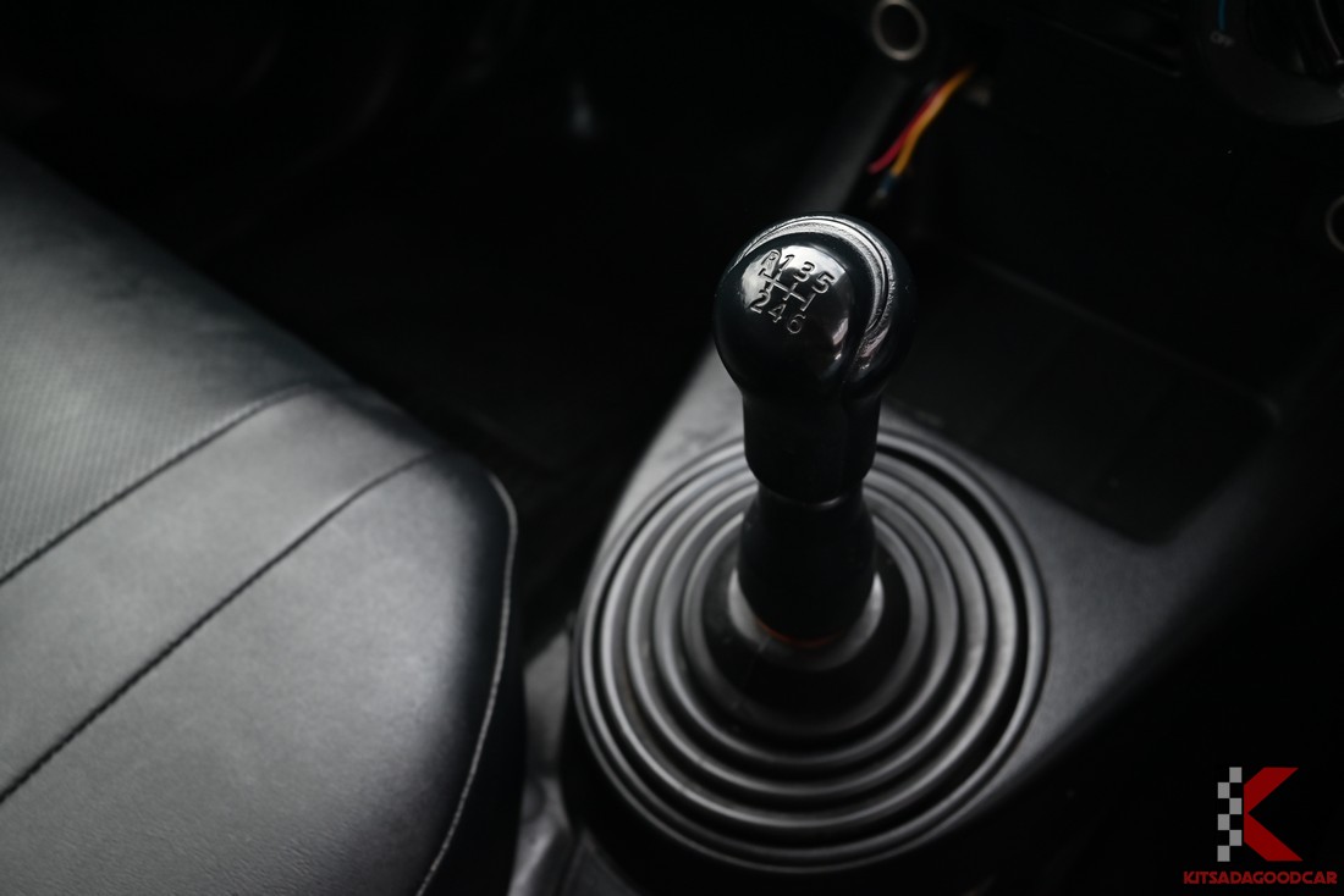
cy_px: 448
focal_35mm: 35
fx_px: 1307
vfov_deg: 37.9
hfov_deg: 54.4
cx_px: 672
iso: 800
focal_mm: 35
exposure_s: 1/180
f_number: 5.6
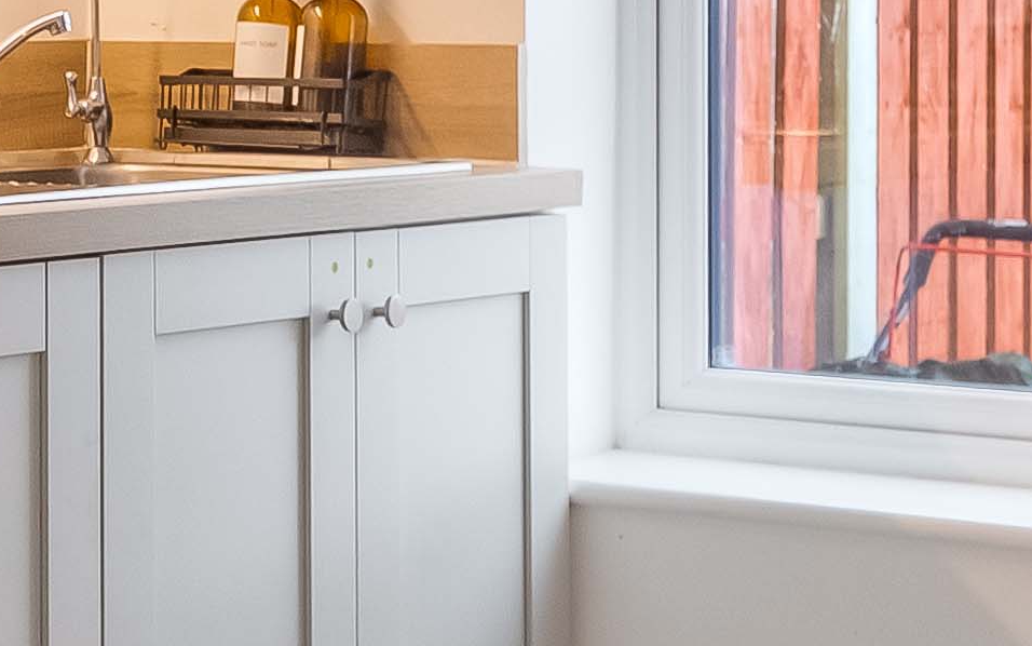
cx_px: -137
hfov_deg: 17.3
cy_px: 118
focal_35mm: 116
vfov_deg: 11.3
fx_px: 3263
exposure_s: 1/40
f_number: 6.3
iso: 640
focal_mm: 18
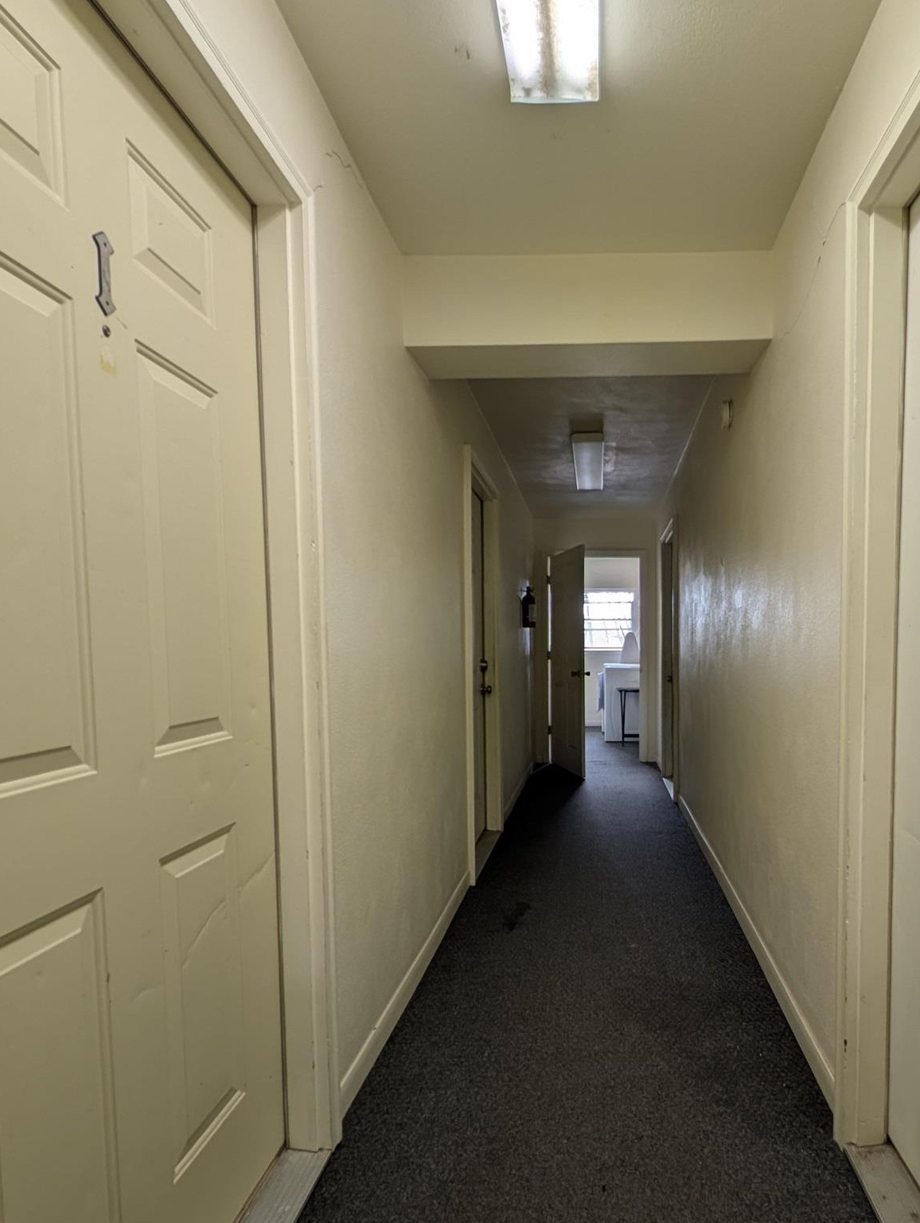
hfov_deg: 69.8
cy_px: 681
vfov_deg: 87.3
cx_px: 609
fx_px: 636
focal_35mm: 18
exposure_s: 1/120
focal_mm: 2.23
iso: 50
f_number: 1.95
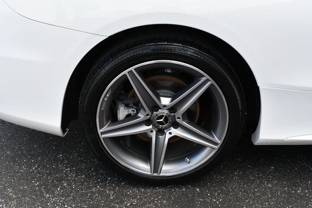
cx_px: 156
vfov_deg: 36.9
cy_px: 104
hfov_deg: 53.1
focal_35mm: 36
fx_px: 312
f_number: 5.6
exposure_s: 1/250
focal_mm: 18
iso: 220
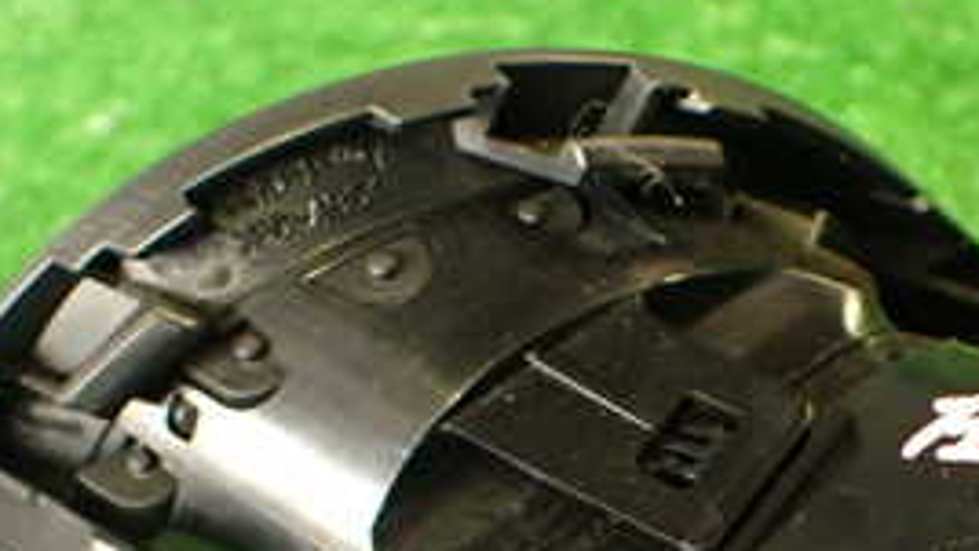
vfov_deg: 14.9
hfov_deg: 26.9
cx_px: 709
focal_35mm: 78
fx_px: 2026
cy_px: 686
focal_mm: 5.79
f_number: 2.4
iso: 500
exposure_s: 1/30
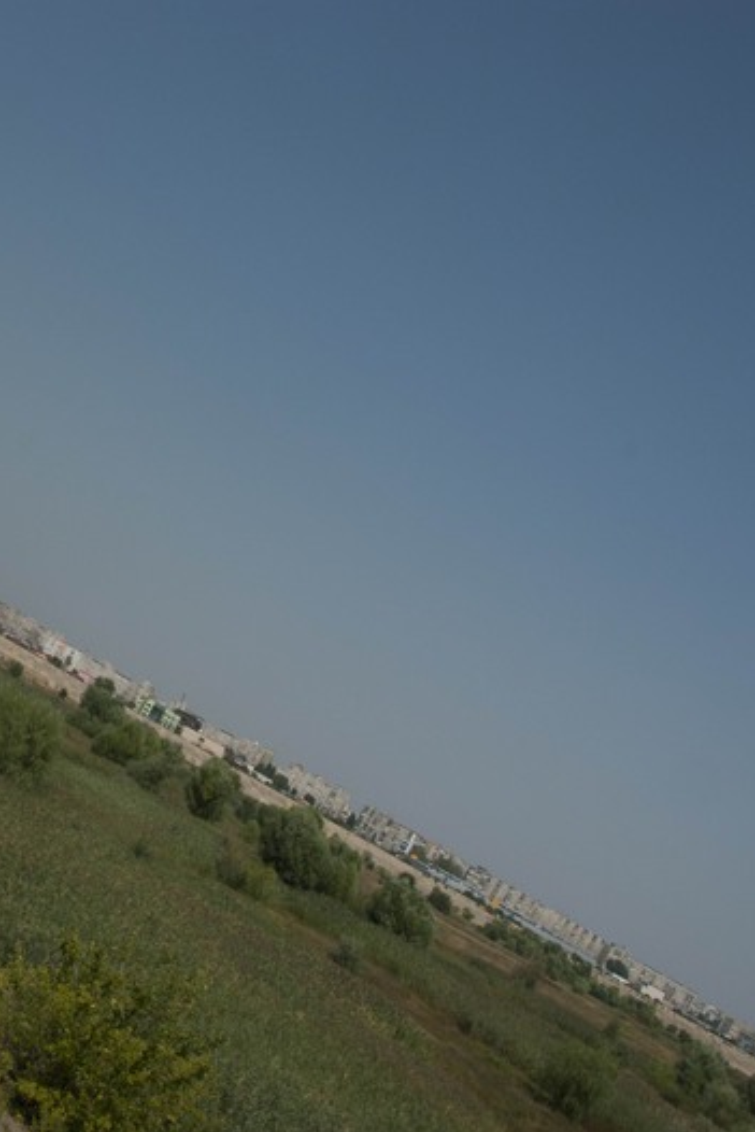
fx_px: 1289
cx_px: 32
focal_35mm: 41
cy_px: 570
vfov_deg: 47.4
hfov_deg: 30.7
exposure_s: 1/100
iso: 200
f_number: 14
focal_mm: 18
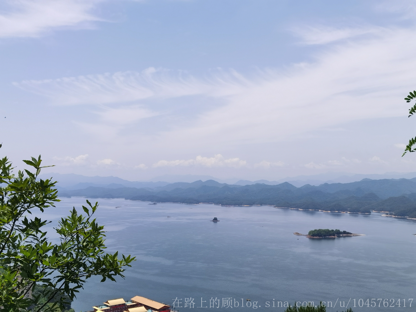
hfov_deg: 44.8
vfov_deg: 34.3
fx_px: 505
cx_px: 208
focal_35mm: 42
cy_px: 156
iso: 50
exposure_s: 1/4329
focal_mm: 5.56
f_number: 1.6
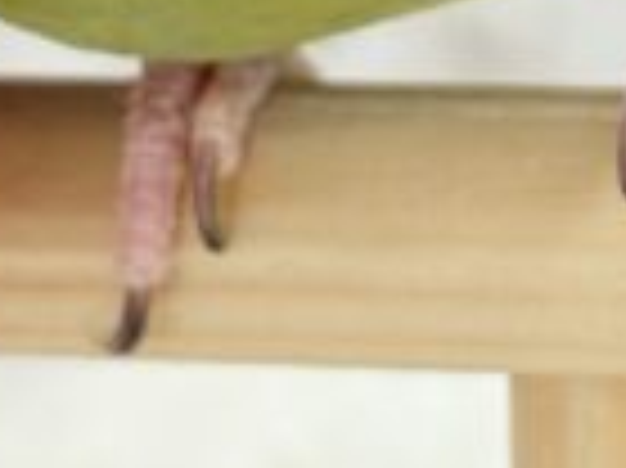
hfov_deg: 8.2
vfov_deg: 6.0
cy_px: -490
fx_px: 4336
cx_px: 653
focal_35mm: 240
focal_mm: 5.96
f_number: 1.6
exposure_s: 1/50
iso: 64
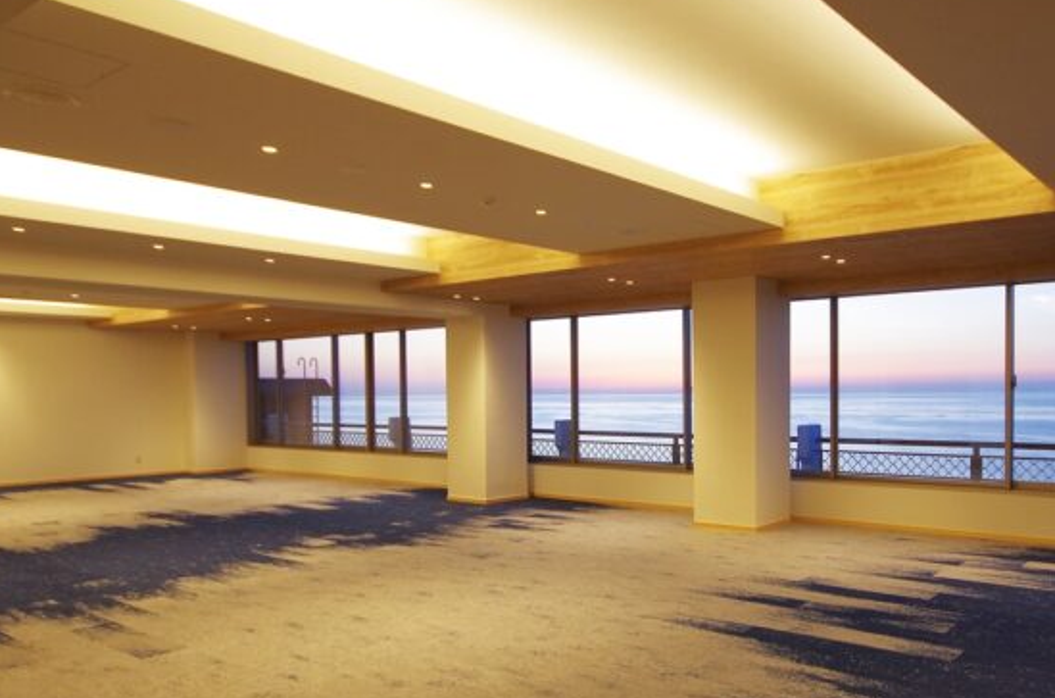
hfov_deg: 64.7
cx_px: 657
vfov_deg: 46.0
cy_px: 408
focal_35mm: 28
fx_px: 818
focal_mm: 10
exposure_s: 1/30
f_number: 5.6
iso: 200
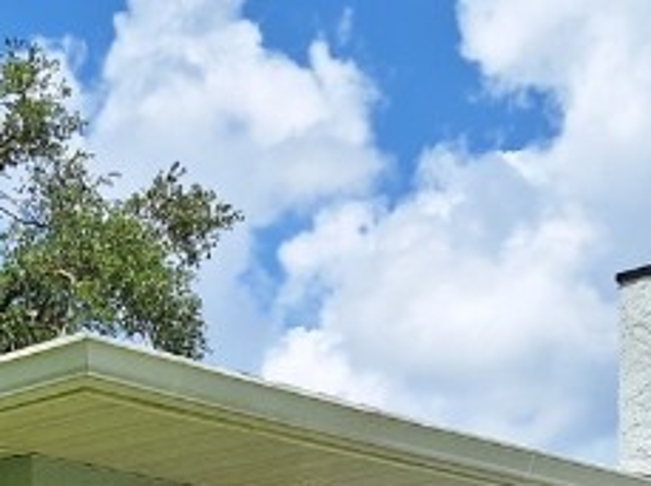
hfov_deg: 18.5
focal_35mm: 103
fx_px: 1934
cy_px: 909
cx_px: -23
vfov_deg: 12.8
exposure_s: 1/3676
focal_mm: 5.54
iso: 40
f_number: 1.8
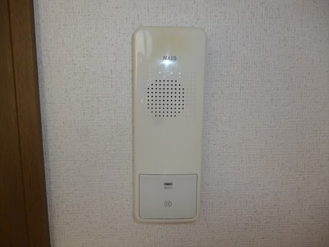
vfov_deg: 49.8
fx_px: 266
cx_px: 164
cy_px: 124
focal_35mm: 28
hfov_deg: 63.4
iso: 100
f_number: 3.1
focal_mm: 5
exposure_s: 1/60
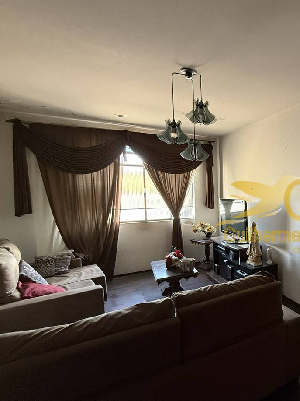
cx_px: 290
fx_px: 254
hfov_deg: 51.0
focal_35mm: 22
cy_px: 210
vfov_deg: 76.3
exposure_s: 1/66
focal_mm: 2.22
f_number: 2.2
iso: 320
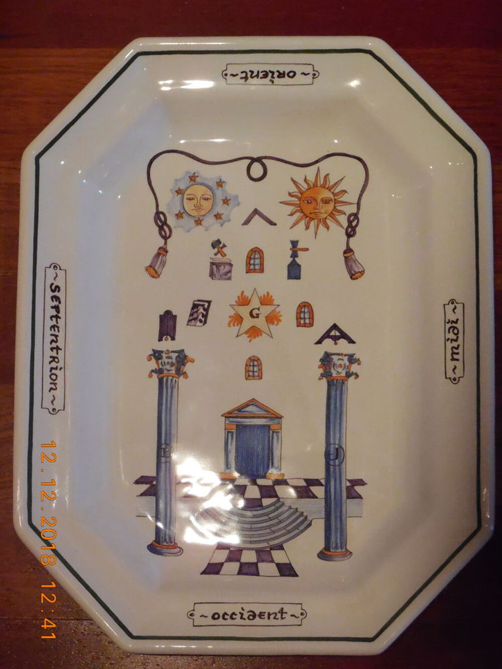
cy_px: 334
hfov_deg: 13.6
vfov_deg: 18.0
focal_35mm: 109
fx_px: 2107
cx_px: 251
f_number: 4.8
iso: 1600
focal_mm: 19.4
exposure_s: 1/80
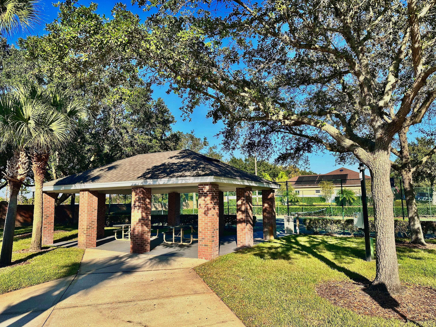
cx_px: 218
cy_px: 164
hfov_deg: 71.6
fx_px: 302
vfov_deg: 56.8
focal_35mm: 24
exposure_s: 1/2660
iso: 80
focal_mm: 6.86
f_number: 1.78
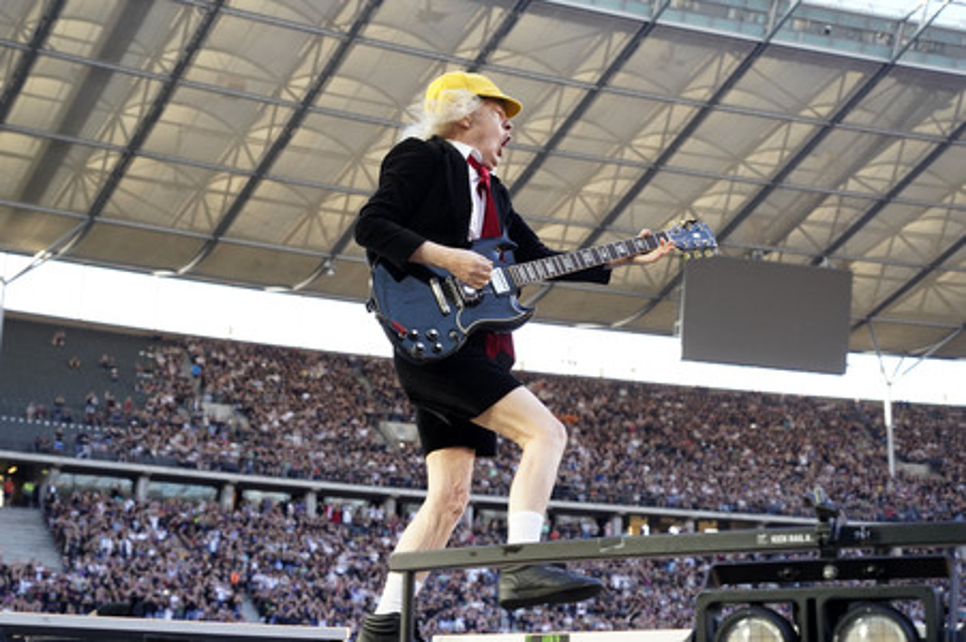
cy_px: 321
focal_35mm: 51
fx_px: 1367
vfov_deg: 26.4
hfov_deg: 38.9
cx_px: 483
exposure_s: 1/400
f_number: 5
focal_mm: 51
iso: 1600
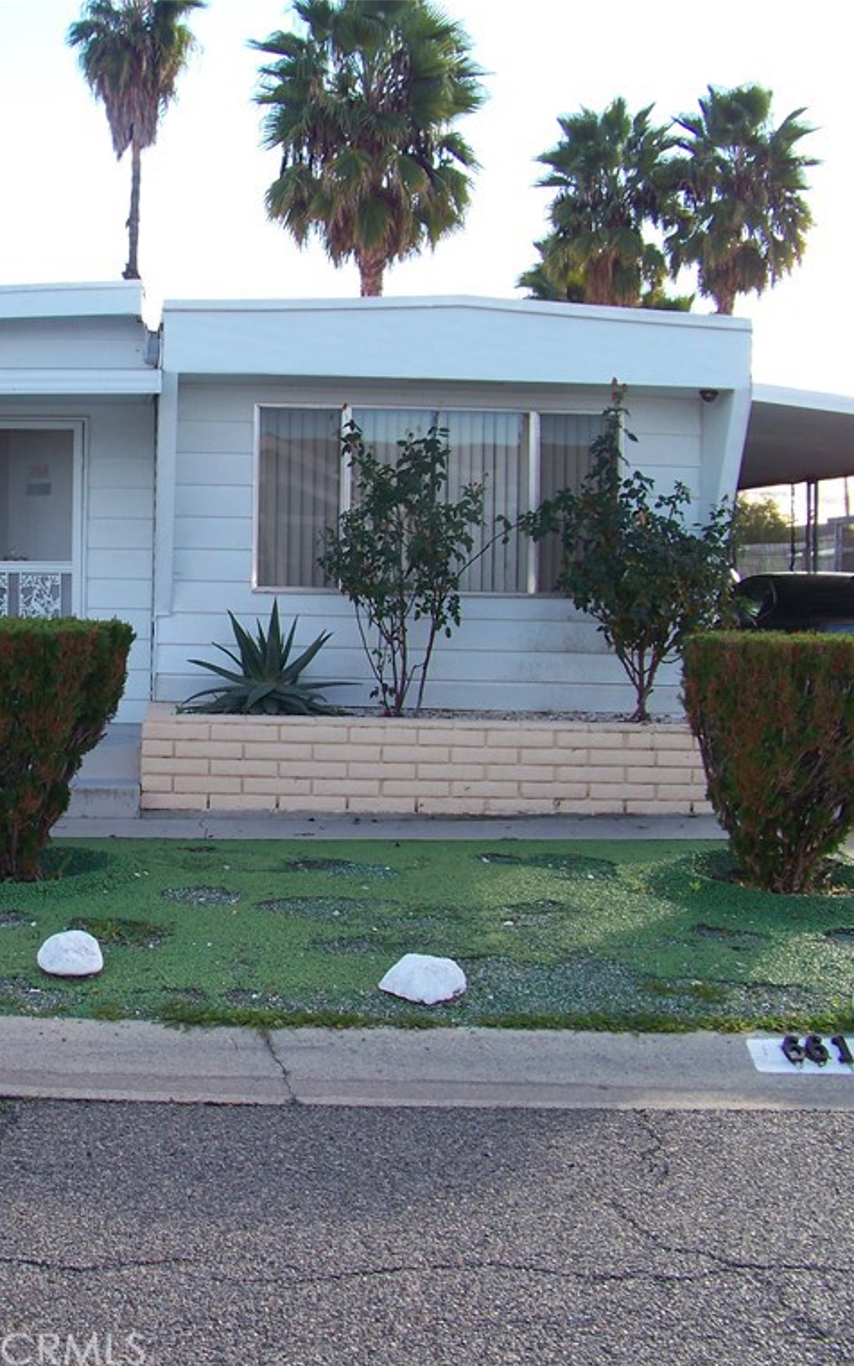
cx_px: 54
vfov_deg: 42.7
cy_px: 687
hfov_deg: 26.3
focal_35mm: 47
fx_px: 1751
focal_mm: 5.85
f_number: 3.6
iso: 64
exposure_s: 1/160
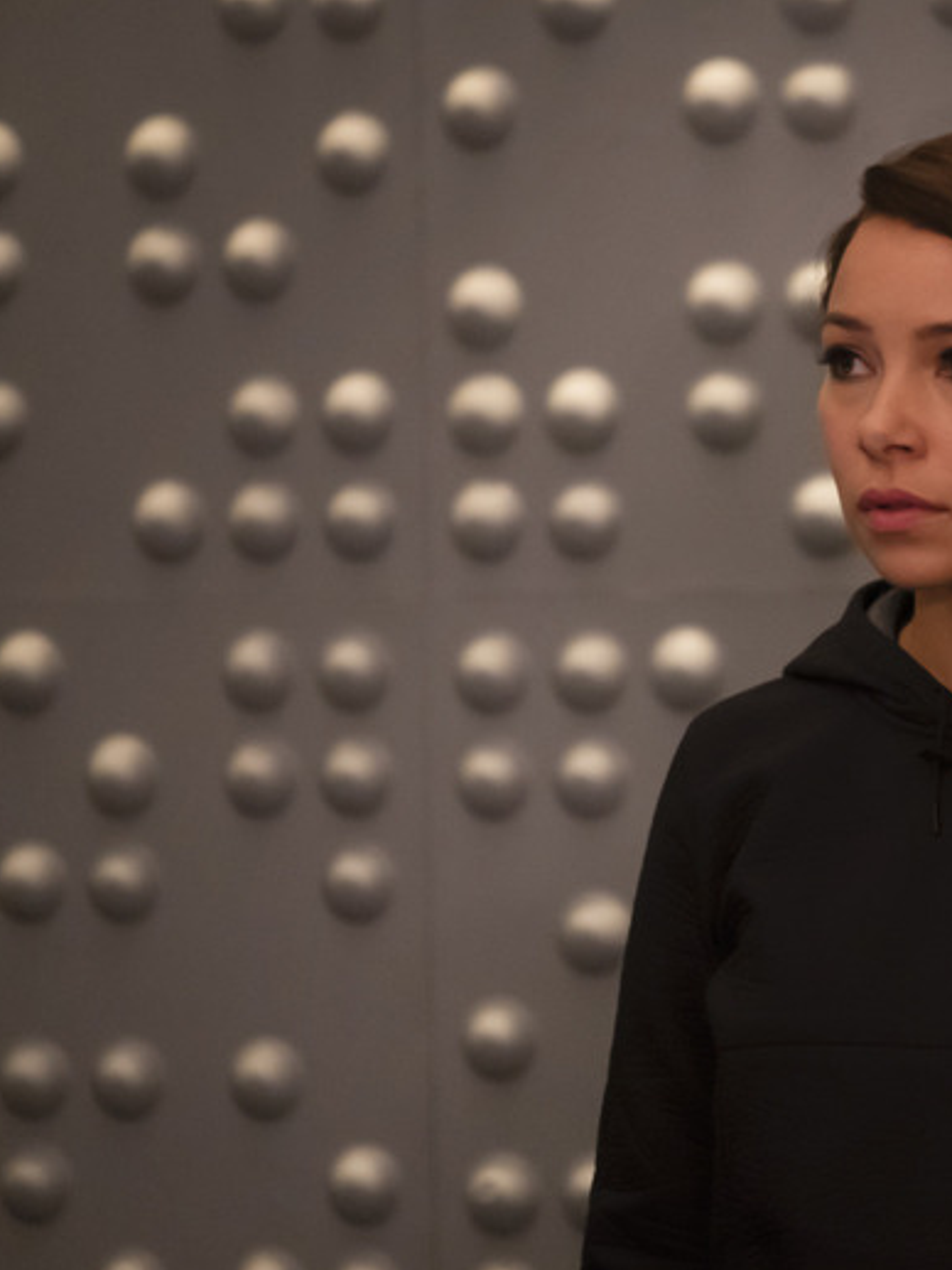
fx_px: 10740
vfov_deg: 6.8
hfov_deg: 5.1
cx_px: 842
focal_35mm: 293
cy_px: 636
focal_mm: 134.4
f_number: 2.8
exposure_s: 1/80
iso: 5000
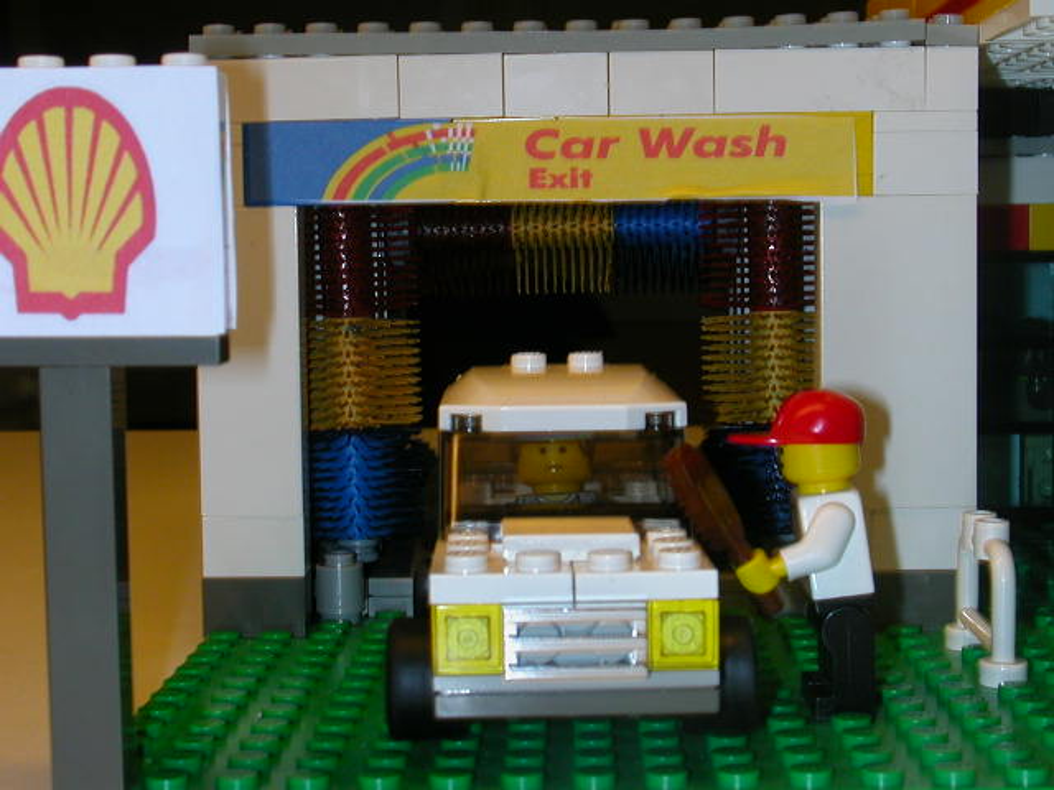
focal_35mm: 64
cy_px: 395
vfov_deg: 22.9
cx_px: 527
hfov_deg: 30.3
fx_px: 1949
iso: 100
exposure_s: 1/30
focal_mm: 9.7
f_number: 5.9
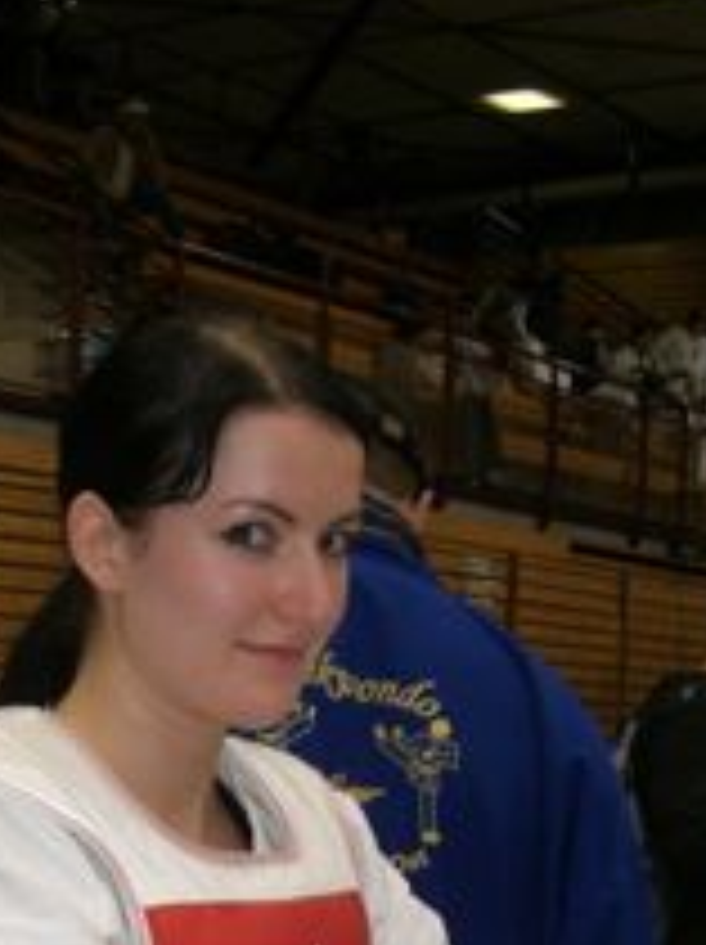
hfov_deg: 16.9
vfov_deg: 21.4
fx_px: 2371
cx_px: 274
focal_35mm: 87
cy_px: 1026
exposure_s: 1/60
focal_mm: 6.2
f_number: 2.7
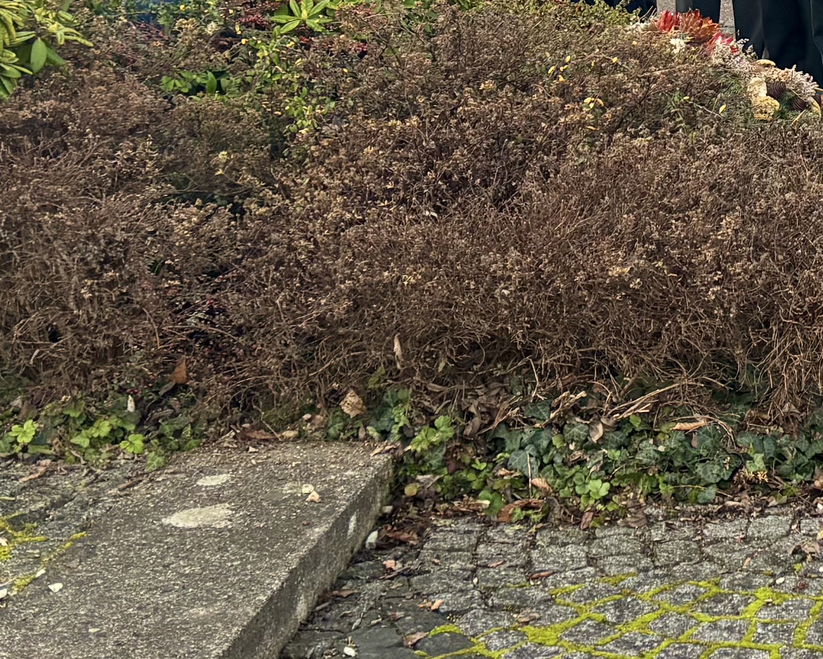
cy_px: -330
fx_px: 2192
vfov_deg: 15.7
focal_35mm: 90
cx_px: 1116
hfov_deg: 19.4
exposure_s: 1/574
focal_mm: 5.96
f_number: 1.6
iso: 50
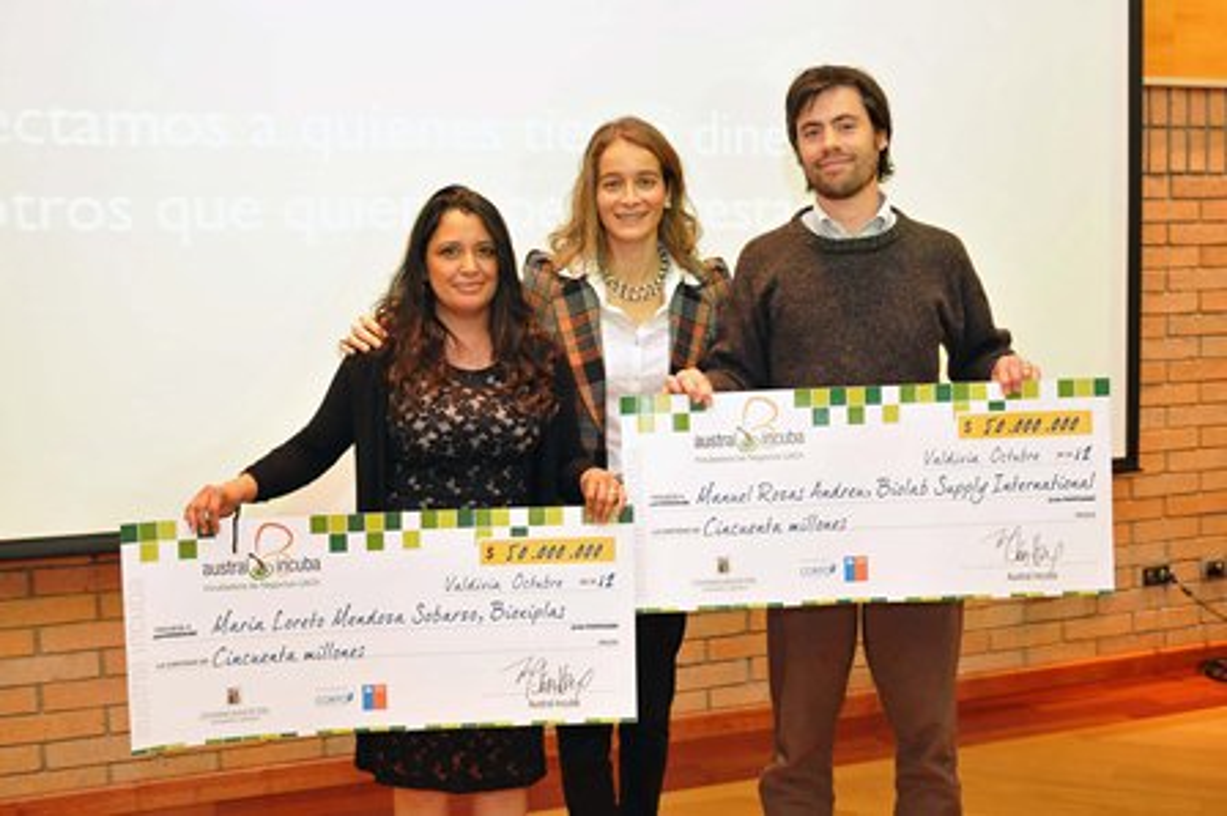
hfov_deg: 46.4
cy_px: 408
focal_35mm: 42
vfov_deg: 31.8
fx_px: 1430
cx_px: 614
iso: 800
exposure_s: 1/100
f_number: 2.8
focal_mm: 28
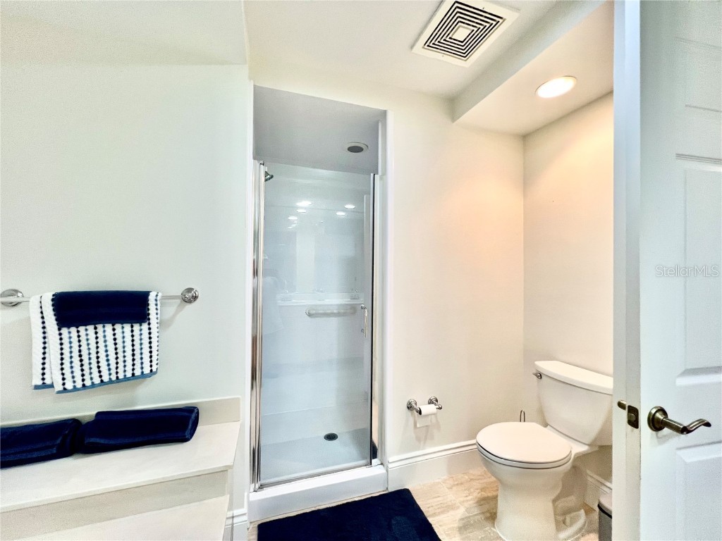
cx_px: 361
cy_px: 270
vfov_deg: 89.9
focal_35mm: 13
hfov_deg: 106.2
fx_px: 271
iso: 160
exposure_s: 1/120
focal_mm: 1.57
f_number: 1.8
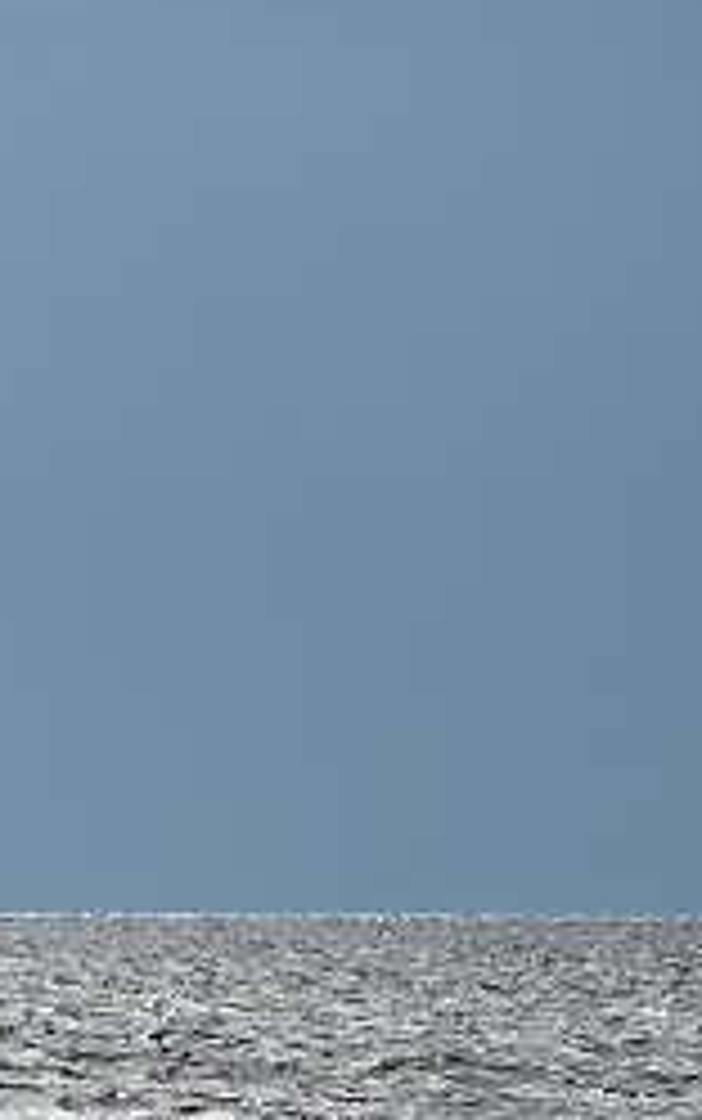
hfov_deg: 2.3
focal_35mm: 564
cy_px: 715
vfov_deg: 3.7
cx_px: -225
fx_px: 17235
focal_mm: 145
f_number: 5.6
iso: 100
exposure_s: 1/1000
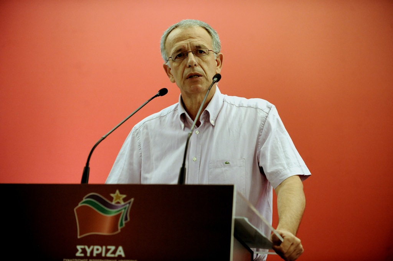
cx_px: 196
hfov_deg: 16.4
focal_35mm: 125
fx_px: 1363
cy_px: 130
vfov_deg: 10.9
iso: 4000
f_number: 3.5
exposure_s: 1/640
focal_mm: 125
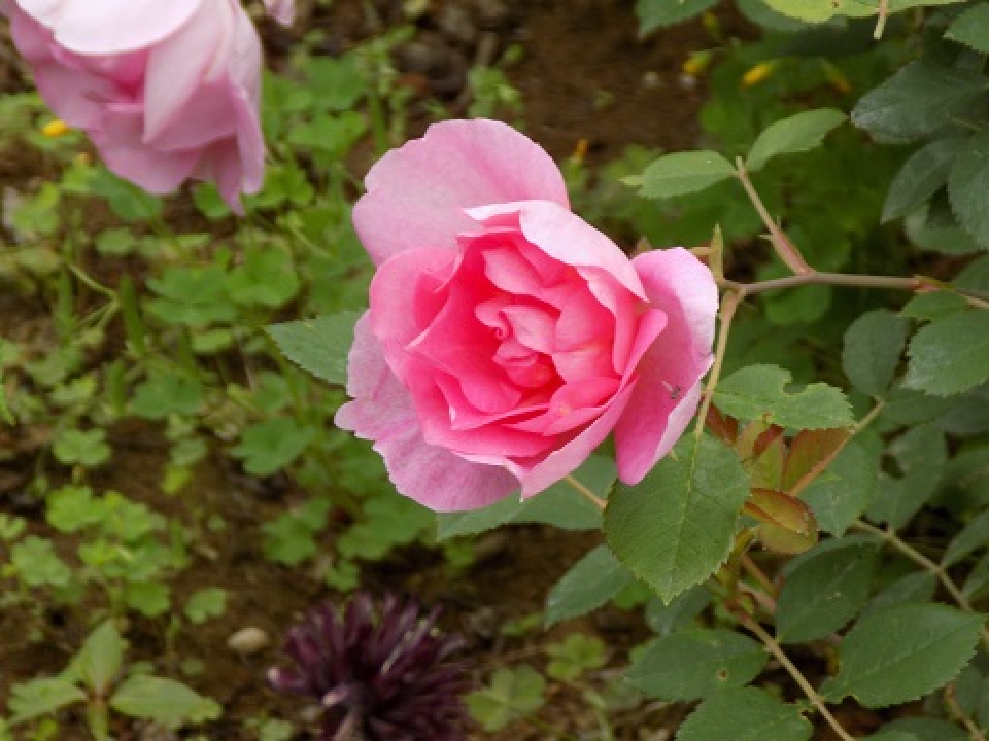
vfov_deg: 5.7
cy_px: 370
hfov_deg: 7.6
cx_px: 494
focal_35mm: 259
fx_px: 7400
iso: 100
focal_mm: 46
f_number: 5.7
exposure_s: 1/30
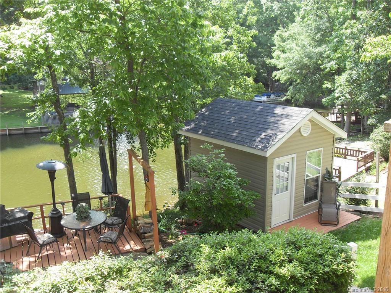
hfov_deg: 54.0
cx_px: 196
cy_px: 146
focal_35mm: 34
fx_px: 384
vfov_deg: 41.8
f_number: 2.8
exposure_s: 1/125
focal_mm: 6.3
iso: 80
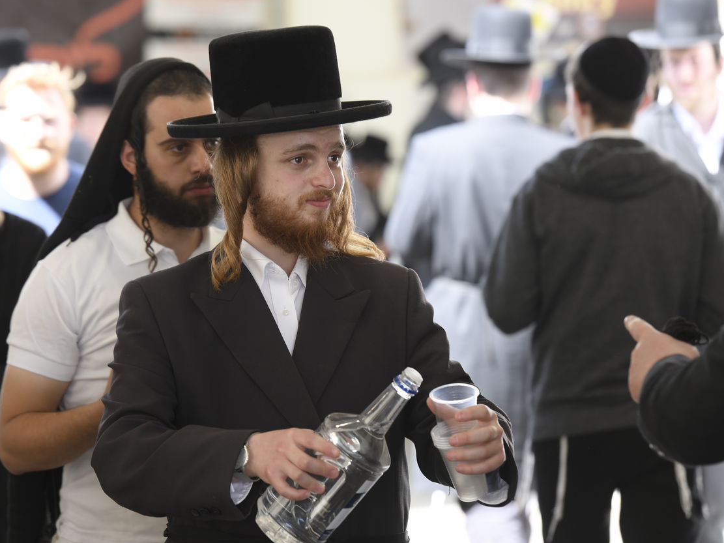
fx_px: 4308
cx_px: 310
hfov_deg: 9.6
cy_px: 301
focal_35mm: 206
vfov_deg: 7.2
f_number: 4.5
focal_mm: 170
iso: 500
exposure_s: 1/250
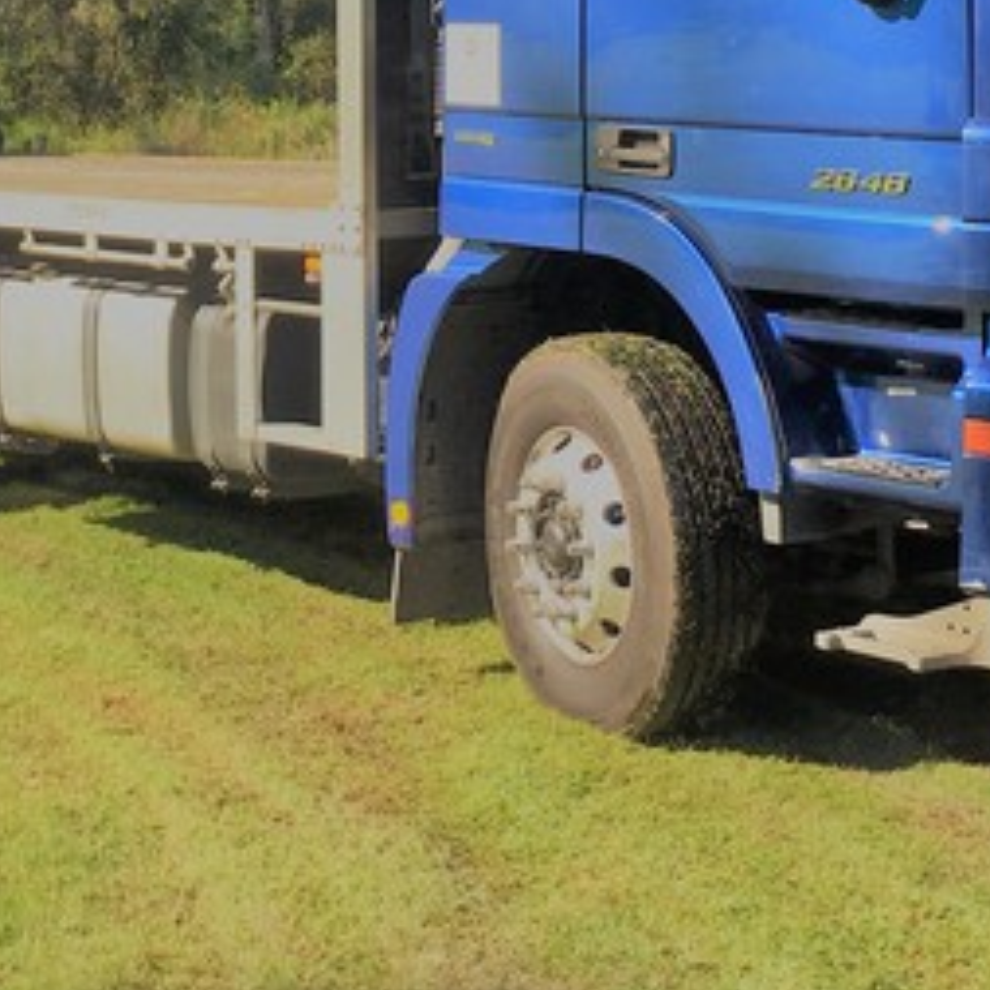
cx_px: 172
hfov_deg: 21.1
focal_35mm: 81
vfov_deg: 21.0
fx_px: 2621
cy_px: 129
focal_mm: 4.15
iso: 25
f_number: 2.2
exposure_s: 1/651
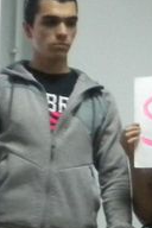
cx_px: 173
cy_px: 233
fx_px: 1096
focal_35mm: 173
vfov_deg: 11.7
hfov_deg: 7.9
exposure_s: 1/32
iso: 400
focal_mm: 6.3
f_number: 3.1
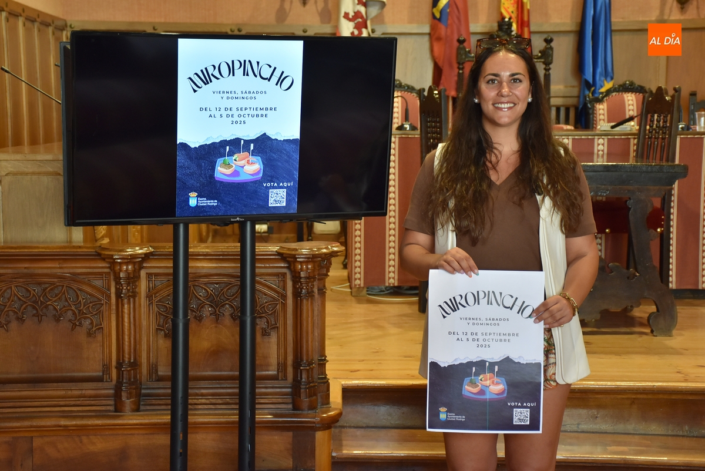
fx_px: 1411
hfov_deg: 28.1
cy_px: 236
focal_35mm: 72
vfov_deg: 19.0
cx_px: 352
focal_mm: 48
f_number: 4.5
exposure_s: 1/60
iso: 1000
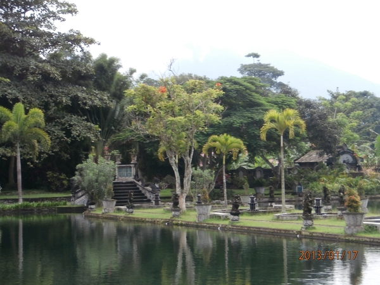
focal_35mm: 110
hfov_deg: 17.9
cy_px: 142
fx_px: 1208
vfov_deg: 13.5
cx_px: 190
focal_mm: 19.54
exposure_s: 1/125
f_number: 5.4
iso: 100
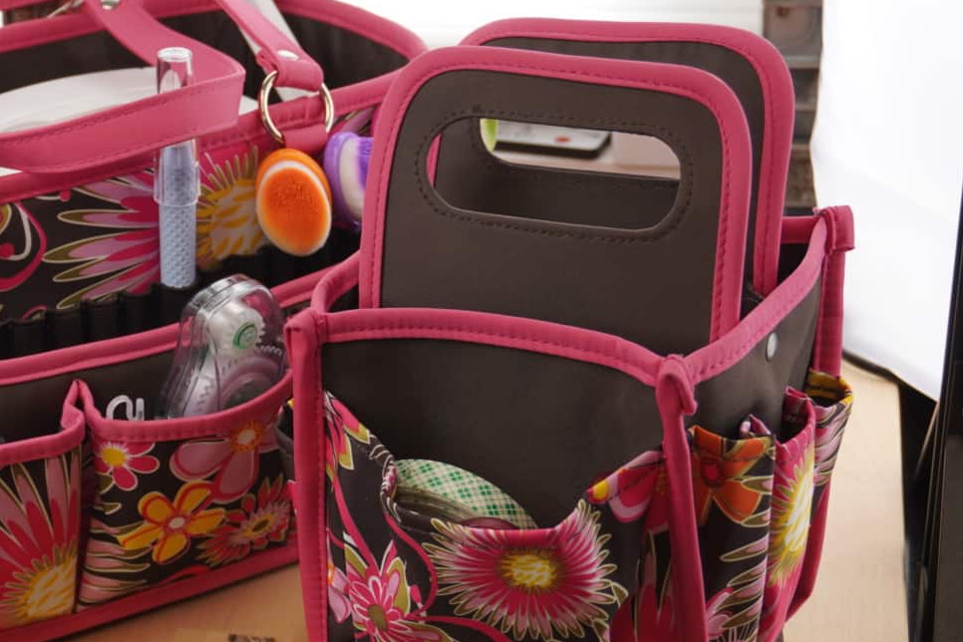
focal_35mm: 78
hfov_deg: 25.6
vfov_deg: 17.5
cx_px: 182
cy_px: 313
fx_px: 2082
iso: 100
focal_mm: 31
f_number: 5.6
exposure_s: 1/80
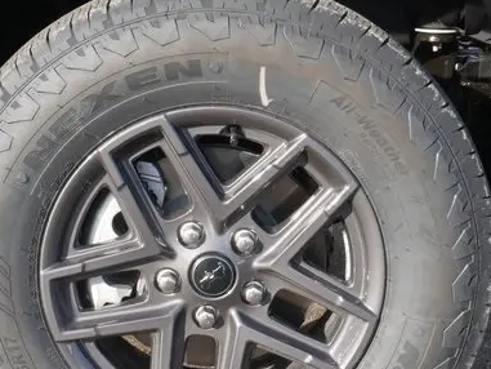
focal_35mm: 74
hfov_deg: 26.3
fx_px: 1050
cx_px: 205
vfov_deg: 19.9
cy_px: 235
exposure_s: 1/60
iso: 640
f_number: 20
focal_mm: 22
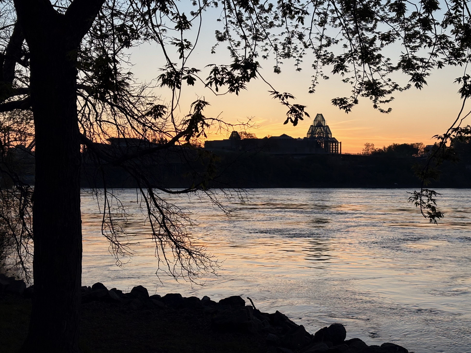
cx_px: 236
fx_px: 708
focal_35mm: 52
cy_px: 176
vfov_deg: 28.0
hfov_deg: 36.8
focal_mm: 5.96
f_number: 1.6
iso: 32
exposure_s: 1/1002
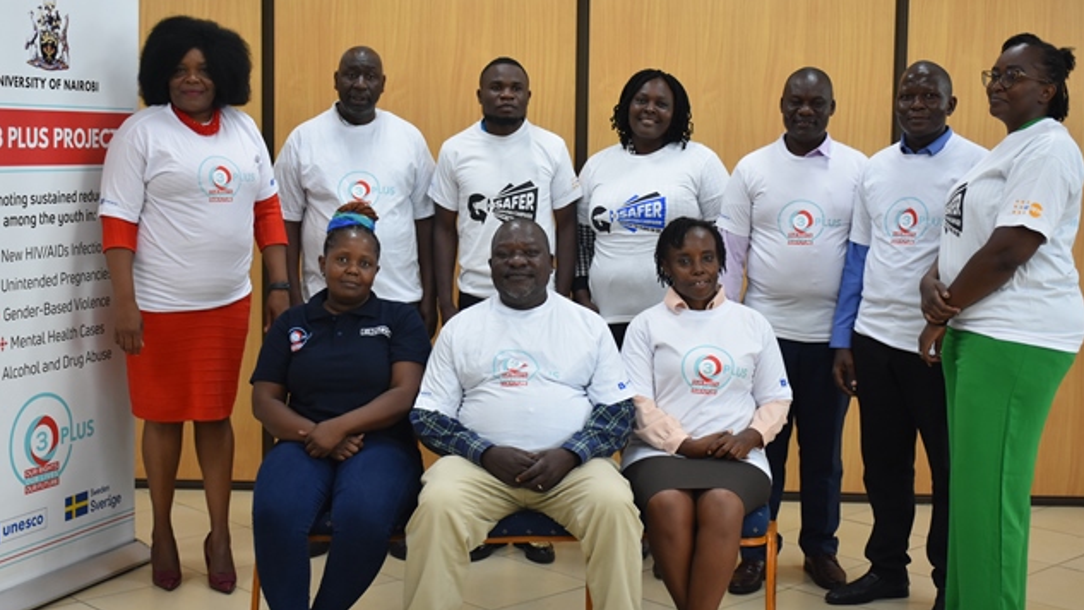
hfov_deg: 38.5
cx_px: 545
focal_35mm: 54
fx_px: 1552
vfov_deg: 22.2
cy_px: 278
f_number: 4.5
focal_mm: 34
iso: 800
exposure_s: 1/80
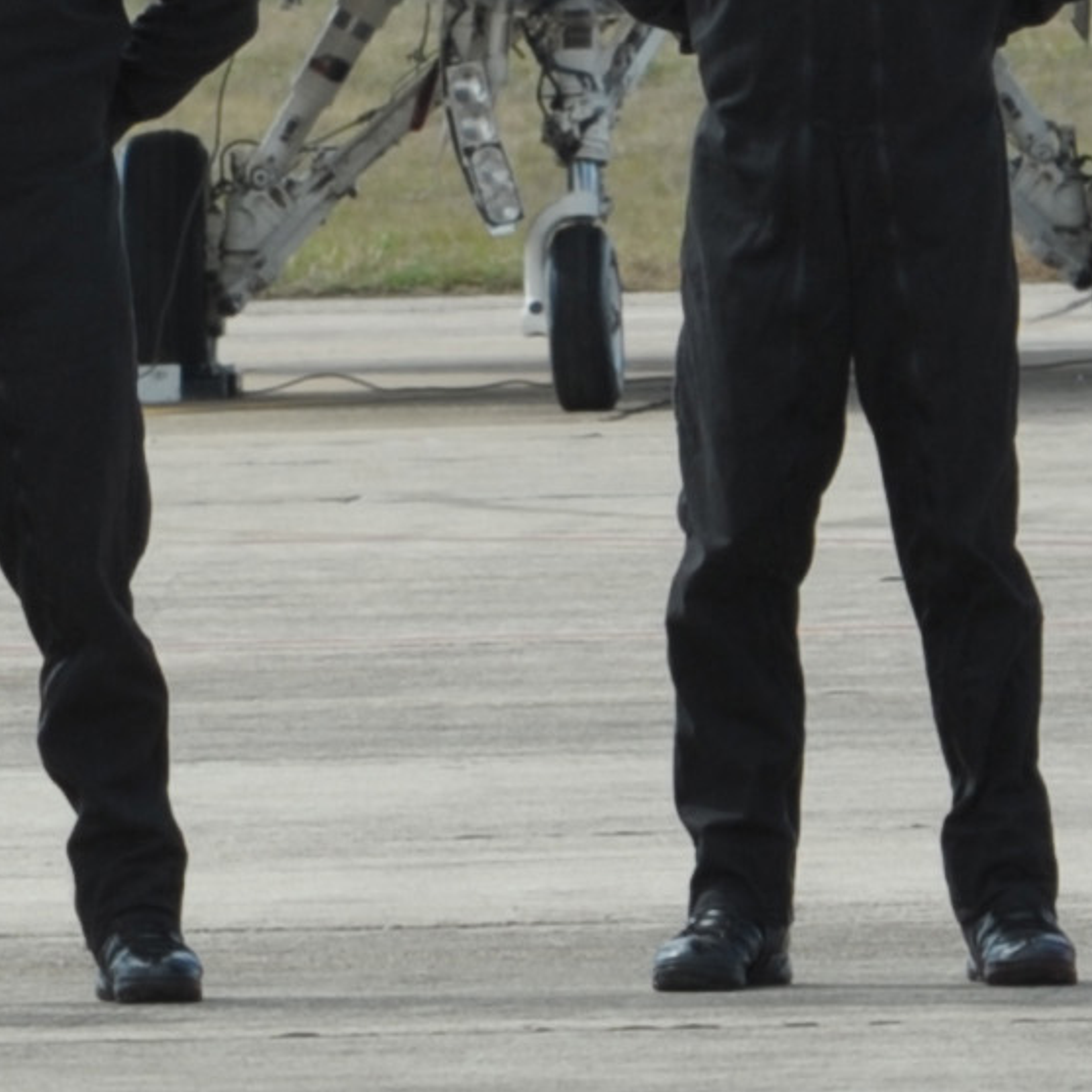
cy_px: -443
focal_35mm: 1071
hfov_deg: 1.6
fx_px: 38224
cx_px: -1484
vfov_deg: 1.6
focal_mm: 165
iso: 200
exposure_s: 1/320
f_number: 10
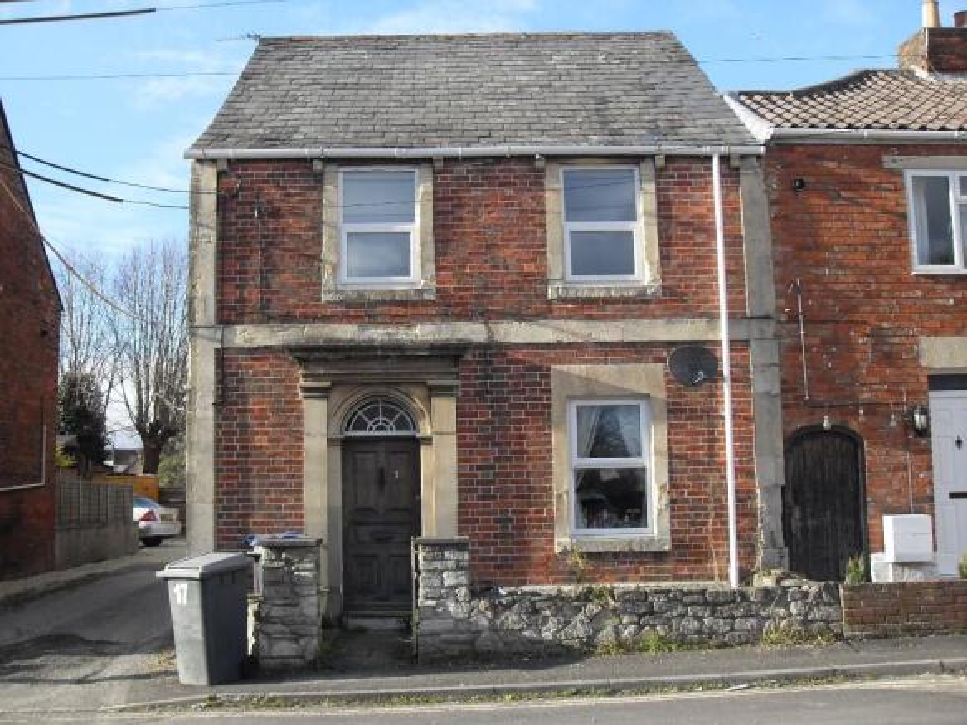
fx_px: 1033
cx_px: 484
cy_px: 362
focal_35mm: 37
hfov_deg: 50.1
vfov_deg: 38.7
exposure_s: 1/45
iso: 80
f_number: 8.9
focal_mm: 6.3
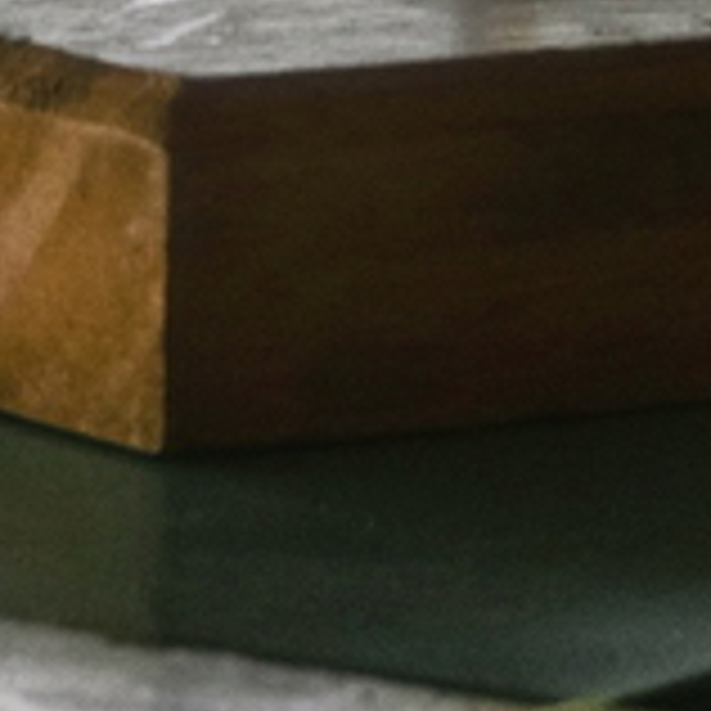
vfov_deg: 4.1
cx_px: -855
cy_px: -1048
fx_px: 9696
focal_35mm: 417
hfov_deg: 4.1
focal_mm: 43
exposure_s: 1/1000
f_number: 6
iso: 500
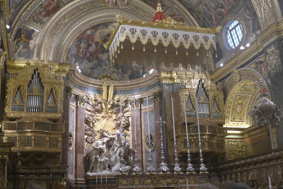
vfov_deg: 28.7
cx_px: 142
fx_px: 370
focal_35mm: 47
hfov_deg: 41.9
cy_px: 94
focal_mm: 9.2
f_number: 1.8
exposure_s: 1/60
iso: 400
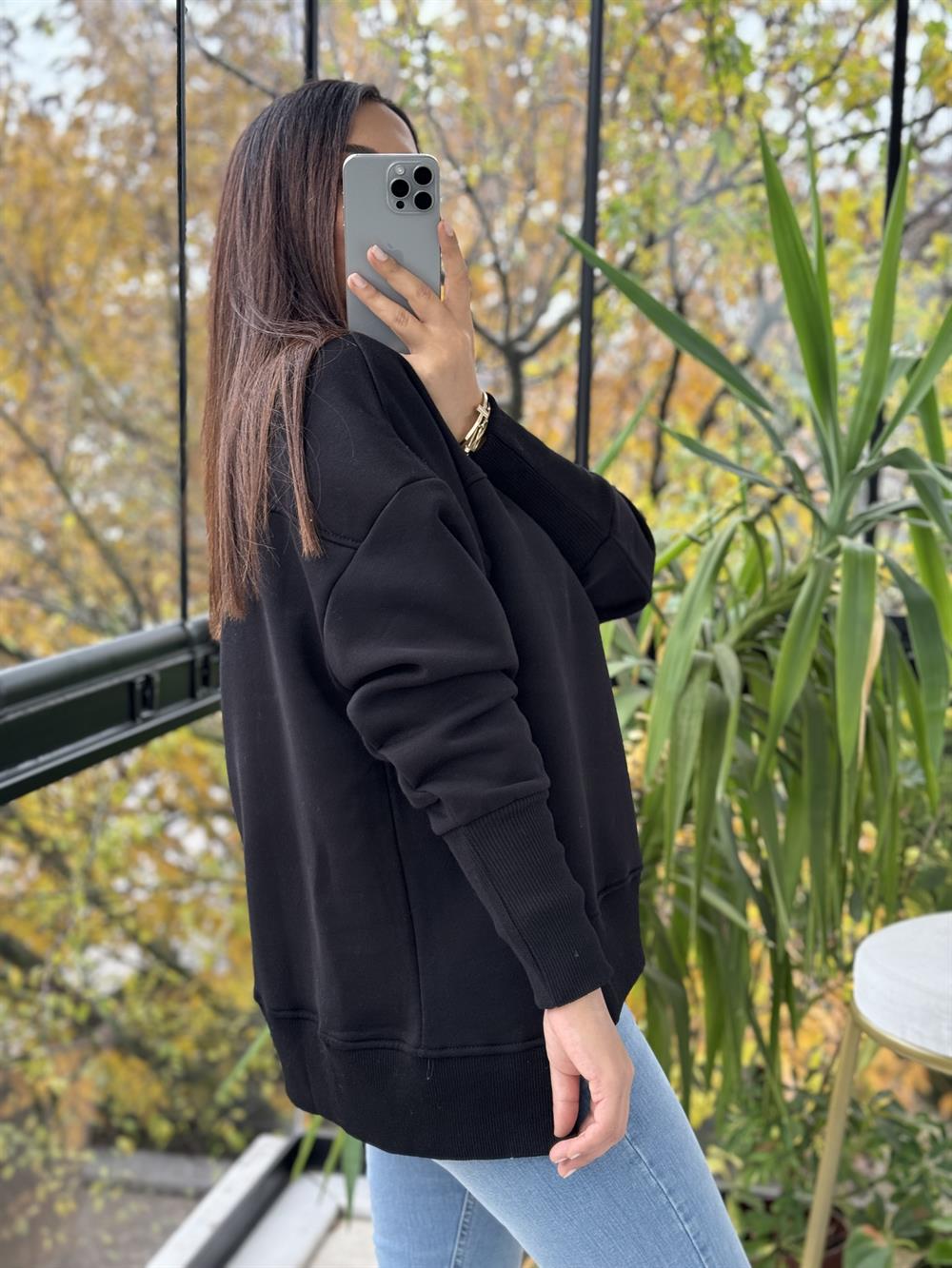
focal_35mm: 48
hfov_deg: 30.3
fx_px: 1760
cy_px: 634
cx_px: 476
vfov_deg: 39.7
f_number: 1.78
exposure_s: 1/50
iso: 160
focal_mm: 6.76
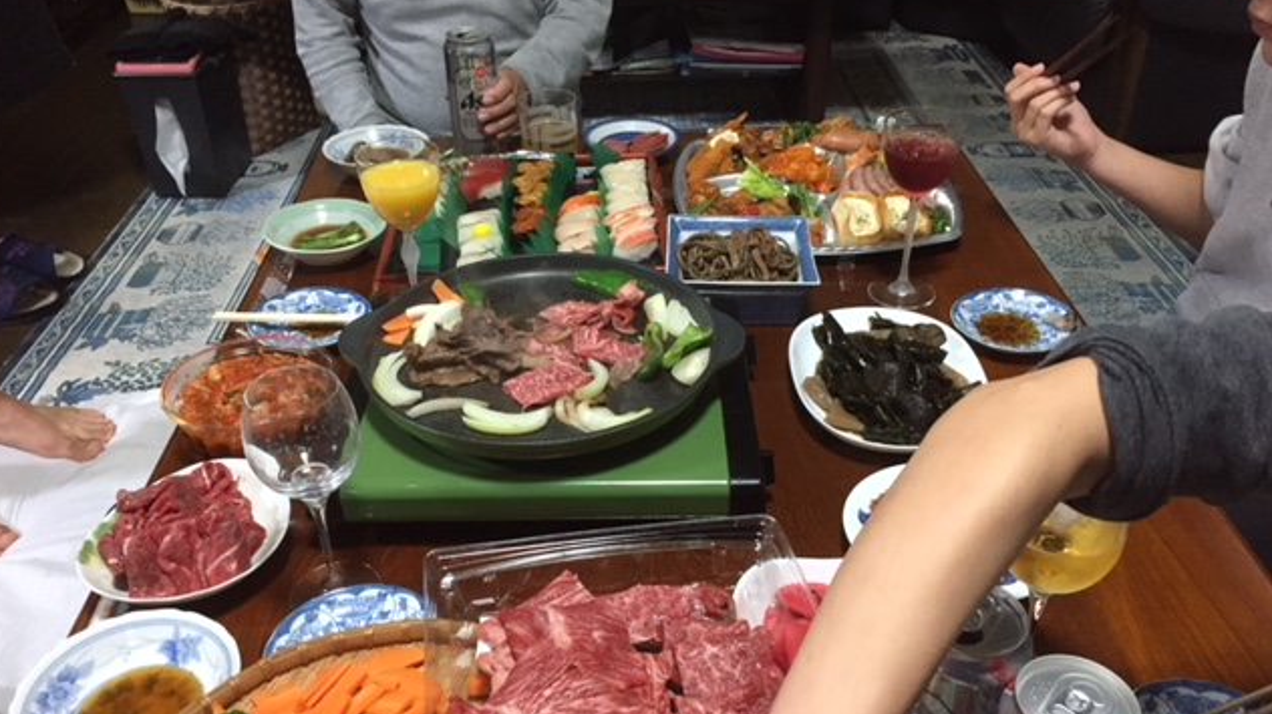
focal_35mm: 32
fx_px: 1079
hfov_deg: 61.0
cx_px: 630
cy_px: 392
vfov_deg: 36.6
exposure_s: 1/30
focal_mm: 4.15
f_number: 2.2
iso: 250
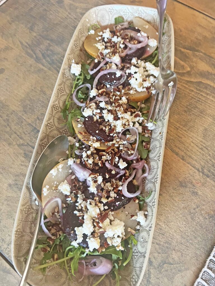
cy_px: 143
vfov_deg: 67.3
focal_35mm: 26
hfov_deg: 53.1
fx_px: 215
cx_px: 108
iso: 400
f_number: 1.5
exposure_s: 1/40
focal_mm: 5.7
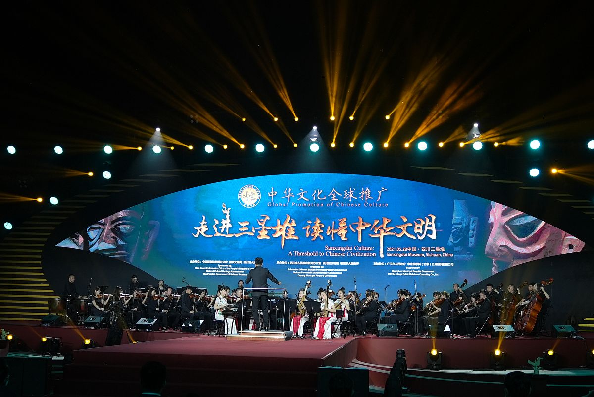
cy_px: 198
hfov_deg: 43.6
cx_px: 297
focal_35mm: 45
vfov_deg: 29.9
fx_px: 743
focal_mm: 30
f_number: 2.8
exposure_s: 1/160
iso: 500
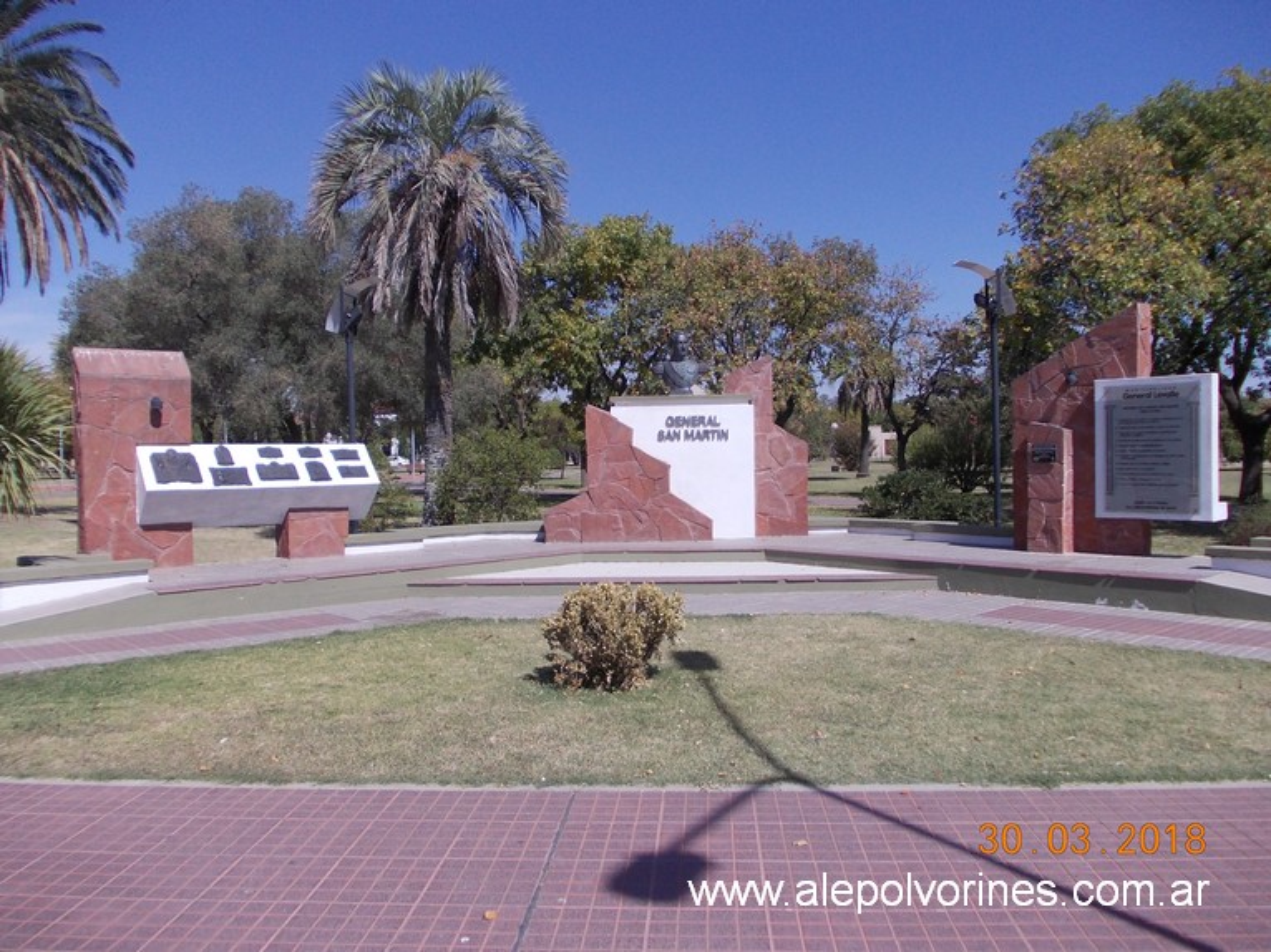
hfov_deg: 63.5
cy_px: 476
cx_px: 636
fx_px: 1028
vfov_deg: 49.7
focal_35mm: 28
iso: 80
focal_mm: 4
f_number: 5.4
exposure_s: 1/500
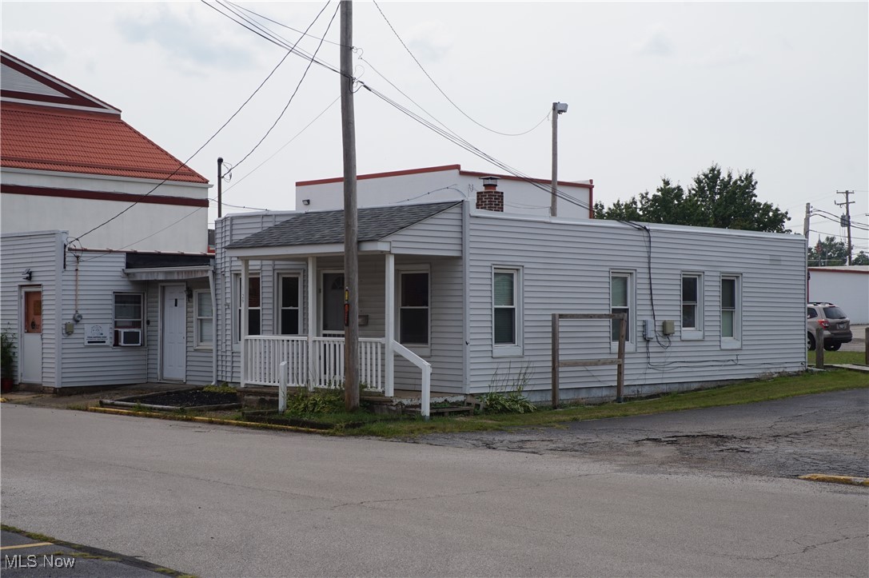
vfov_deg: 24.4
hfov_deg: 36.0
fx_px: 1339
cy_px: 289
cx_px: 434
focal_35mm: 56
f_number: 14
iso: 100
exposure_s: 1/125
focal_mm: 37
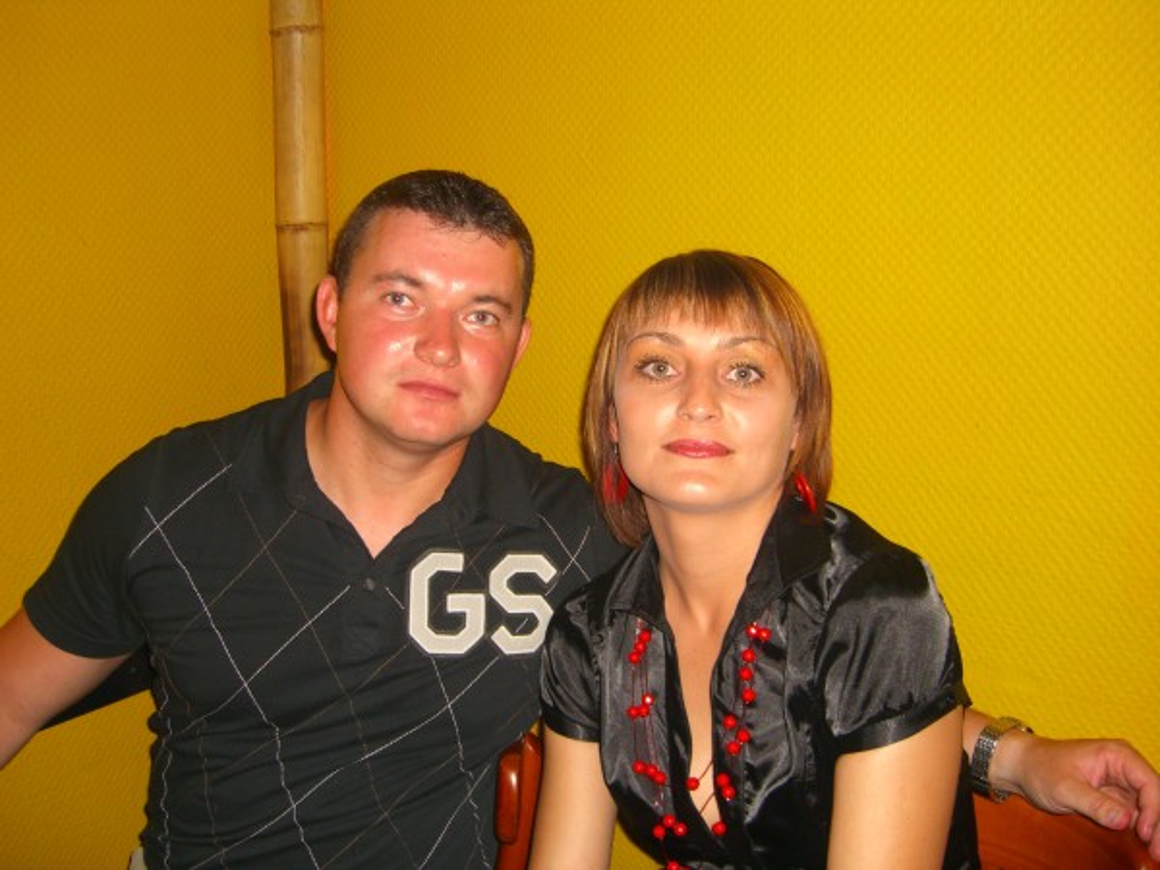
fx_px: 1273
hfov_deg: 49.0
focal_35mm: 38
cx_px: 580
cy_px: 435
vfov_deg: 37.7
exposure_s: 1/60
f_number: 2.8
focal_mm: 7.9
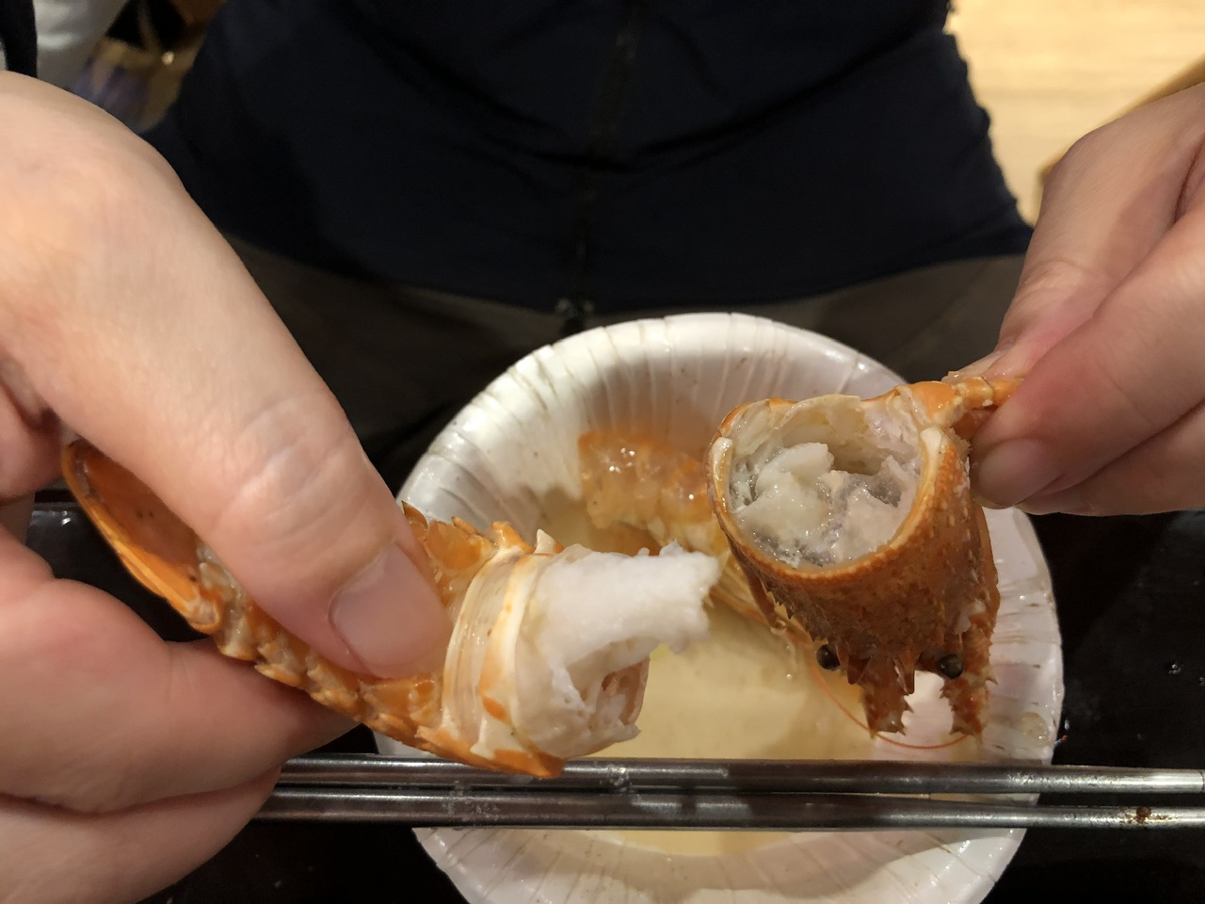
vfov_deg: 49.7
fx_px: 975
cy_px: 452
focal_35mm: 28
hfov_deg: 63.4
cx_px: 602
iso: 64
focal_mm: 3.99
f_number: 1.8
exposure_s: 1/15
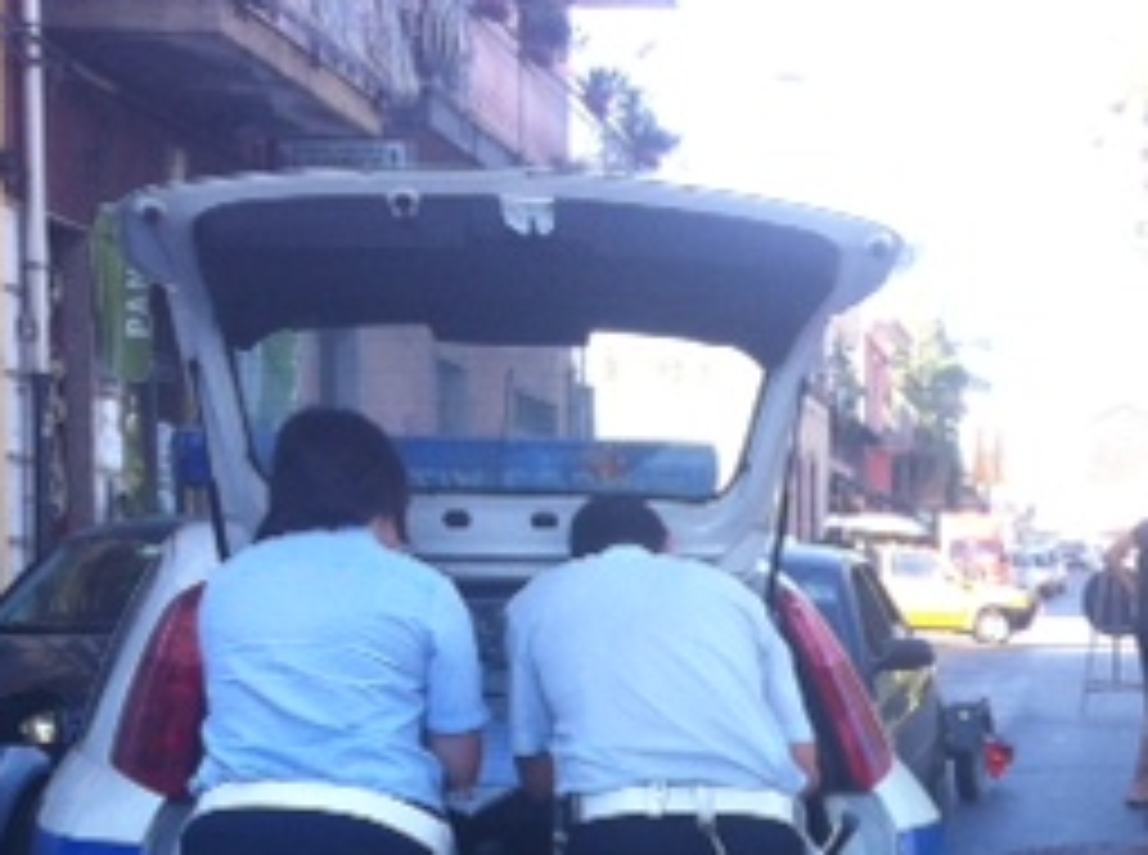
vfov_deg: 16.1
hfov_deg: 21.2
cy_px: 1008
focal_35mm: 88
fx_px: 2912
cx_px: 1265
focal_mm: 3.85
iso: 80
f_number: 2.8
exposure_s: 1/120
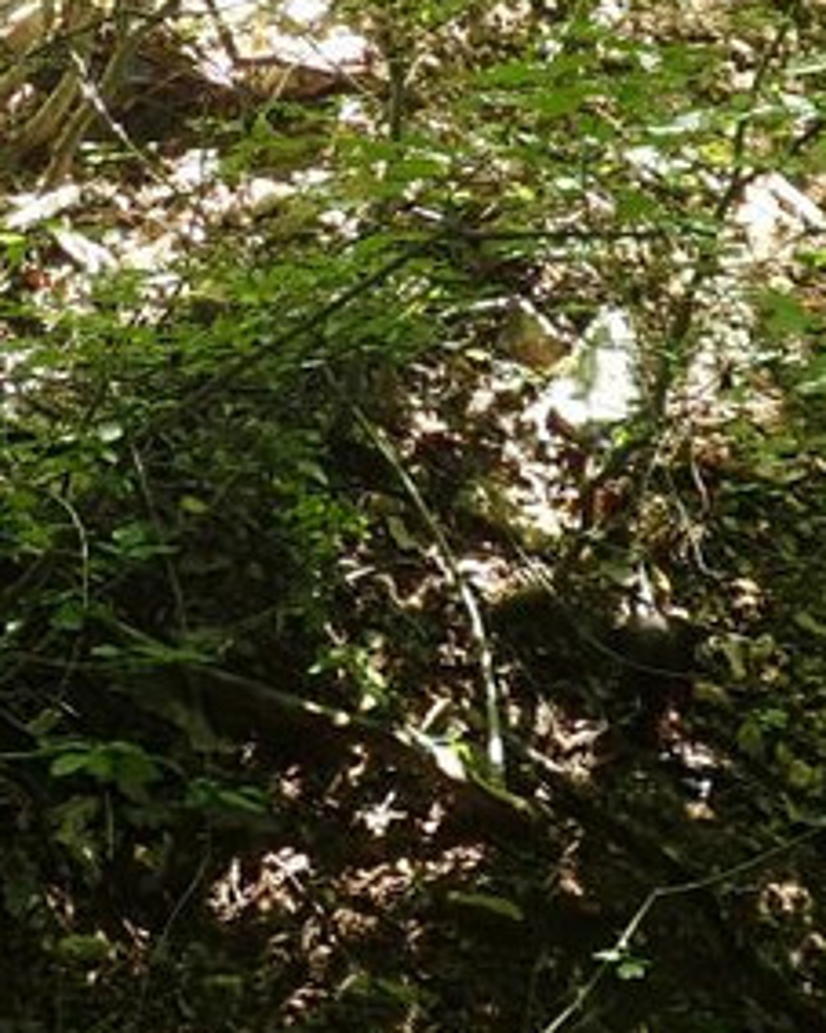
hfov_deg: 14.0
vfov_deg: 17.3
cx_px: 242
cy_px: 153
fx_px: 3363
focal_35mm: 110
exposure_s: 1/80
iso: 100
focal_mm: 5.5
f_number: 2.3
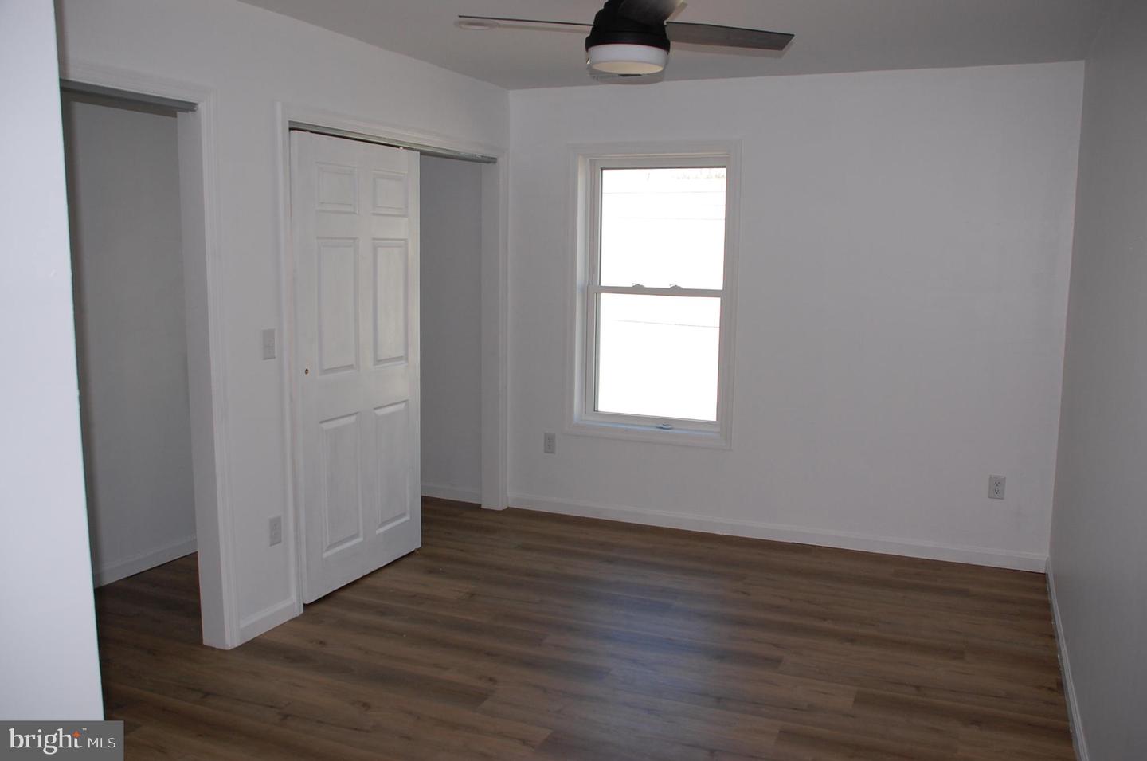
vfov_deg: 43.5
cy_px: 380
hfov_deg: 62.0
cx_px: 574
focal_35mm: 30
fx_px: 954
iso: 400
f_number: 3.8
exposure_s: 1/320
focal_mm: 20
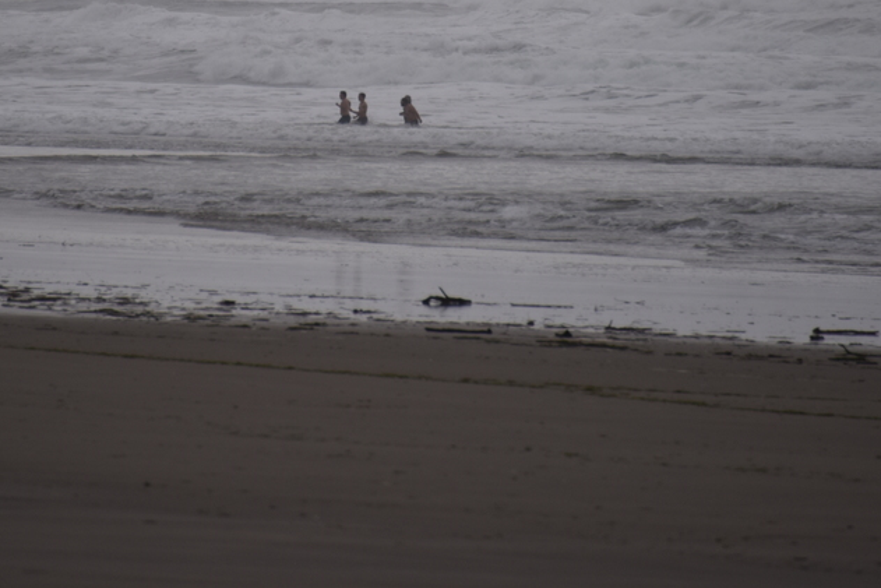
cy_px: -4
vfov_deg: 2.3
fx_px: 14906
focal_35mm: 609
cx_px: 357
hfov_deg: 3.4
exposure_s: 1/640
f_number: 5.6
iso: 280
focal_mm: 300
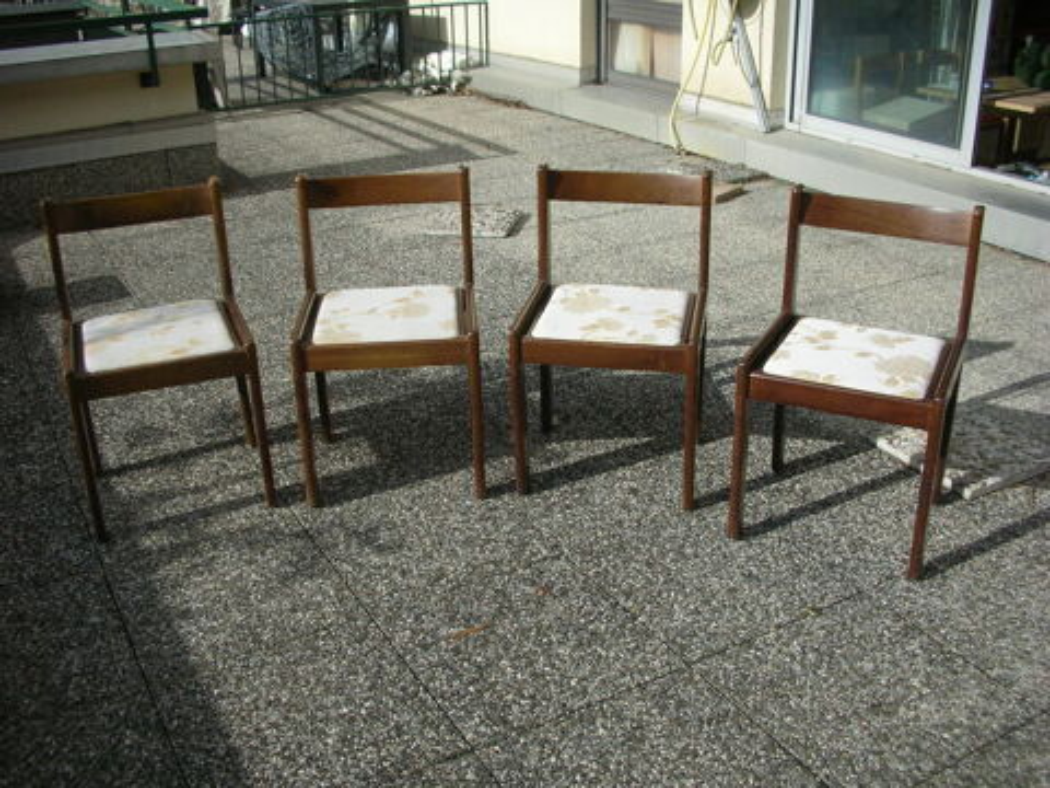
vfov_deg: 40.7
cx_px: 525
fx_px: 1062
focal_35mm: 35
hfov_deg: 52.6
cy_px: 394
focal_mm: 5.8
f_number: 8.5
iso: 50
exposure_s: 1/165
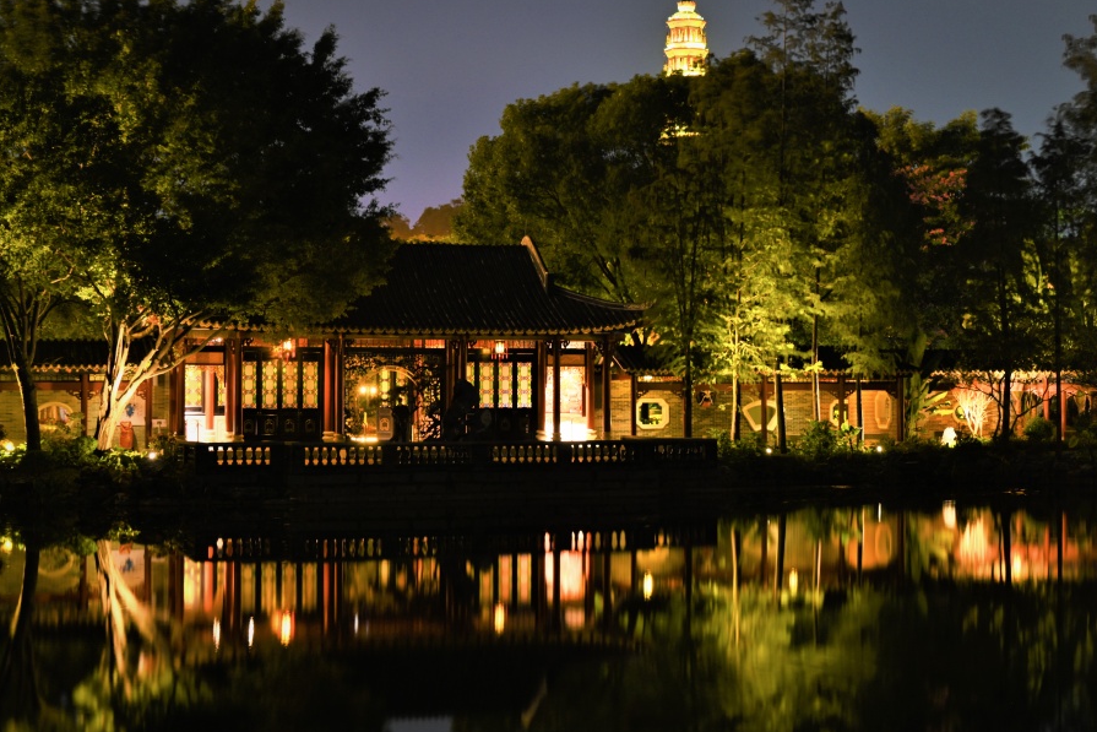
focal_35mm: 63
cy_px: 337
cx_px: 693
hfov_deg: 31.7
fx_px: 1920
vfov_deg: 21.6
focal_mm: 47
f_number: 5.6
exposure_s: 5
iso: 100
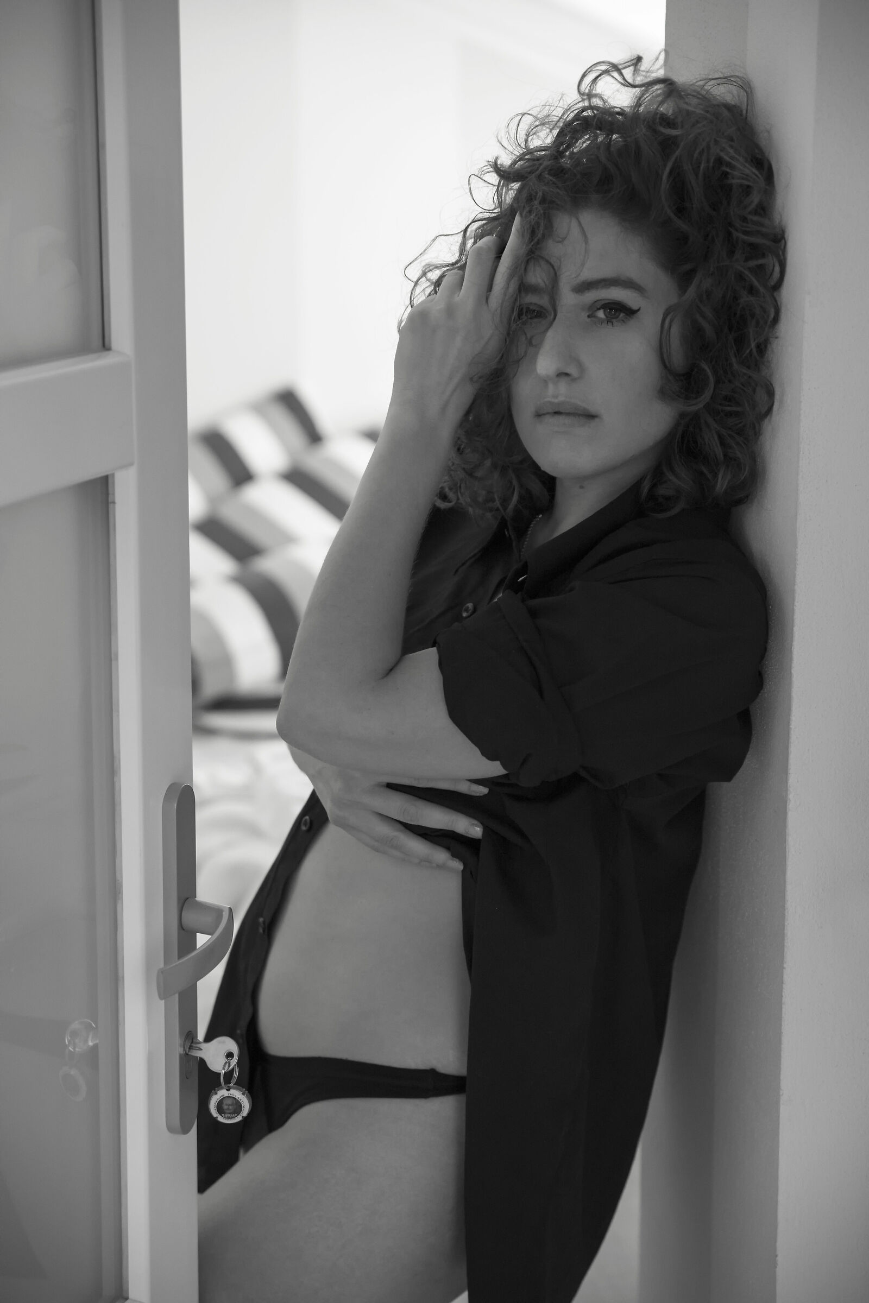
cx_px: 434
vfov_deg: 28.8
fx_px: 2534
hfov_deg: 19.5
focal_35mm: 70
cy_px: 652
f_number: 3.2
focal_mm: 70
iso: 800
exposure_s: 1/100
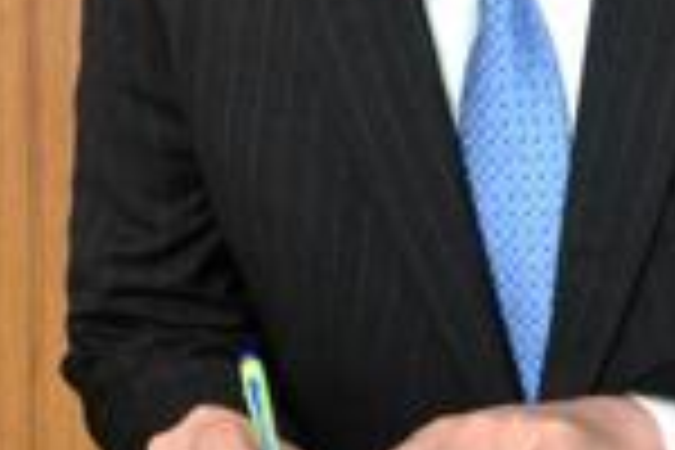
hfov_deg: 10.2
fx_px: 3693
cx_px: 958
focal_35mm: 197
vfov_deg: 7.0
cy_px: 202
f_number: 7.1
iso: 5000
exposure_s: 1/200
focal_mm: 48
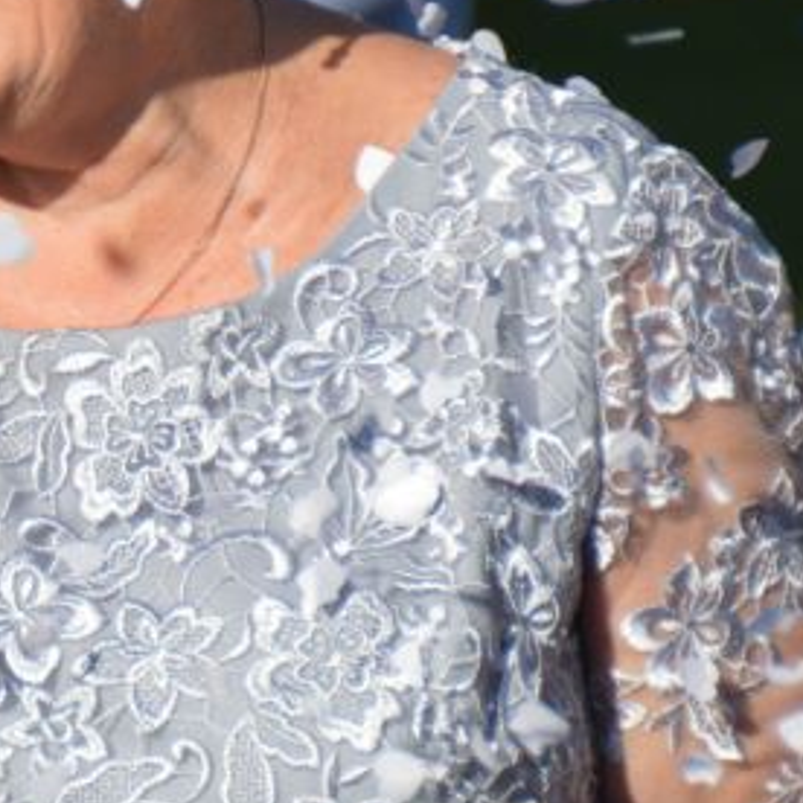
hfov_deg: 2.1
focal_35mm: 829
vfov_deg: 2.1
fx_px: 21757
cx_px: -498
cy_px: 45
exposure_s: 1/500
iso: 400
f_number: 5.6
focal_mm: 150
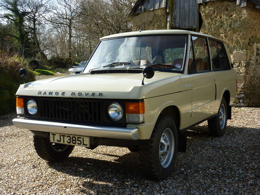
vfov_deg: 32.2
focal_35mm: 45
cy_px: 98
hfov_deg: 42.1
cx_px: 130
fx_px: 338
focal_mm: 7.3
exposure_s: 1/320
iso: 80
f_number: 4
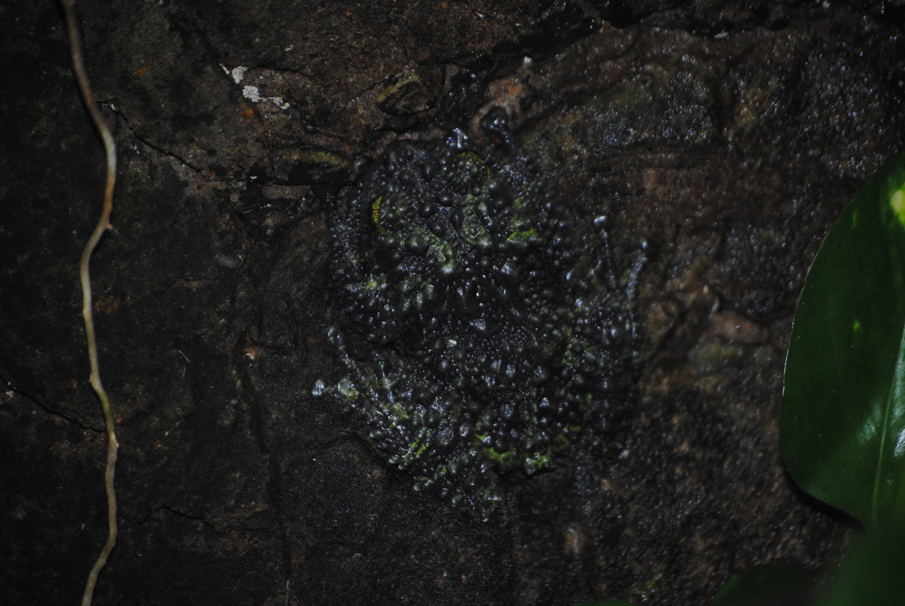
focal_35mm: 183
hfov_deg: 11.2
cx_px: 452
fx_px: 4606
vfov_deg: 7.5
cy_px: 303
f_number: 4.8
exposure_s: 1/60
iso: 200
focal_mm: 122
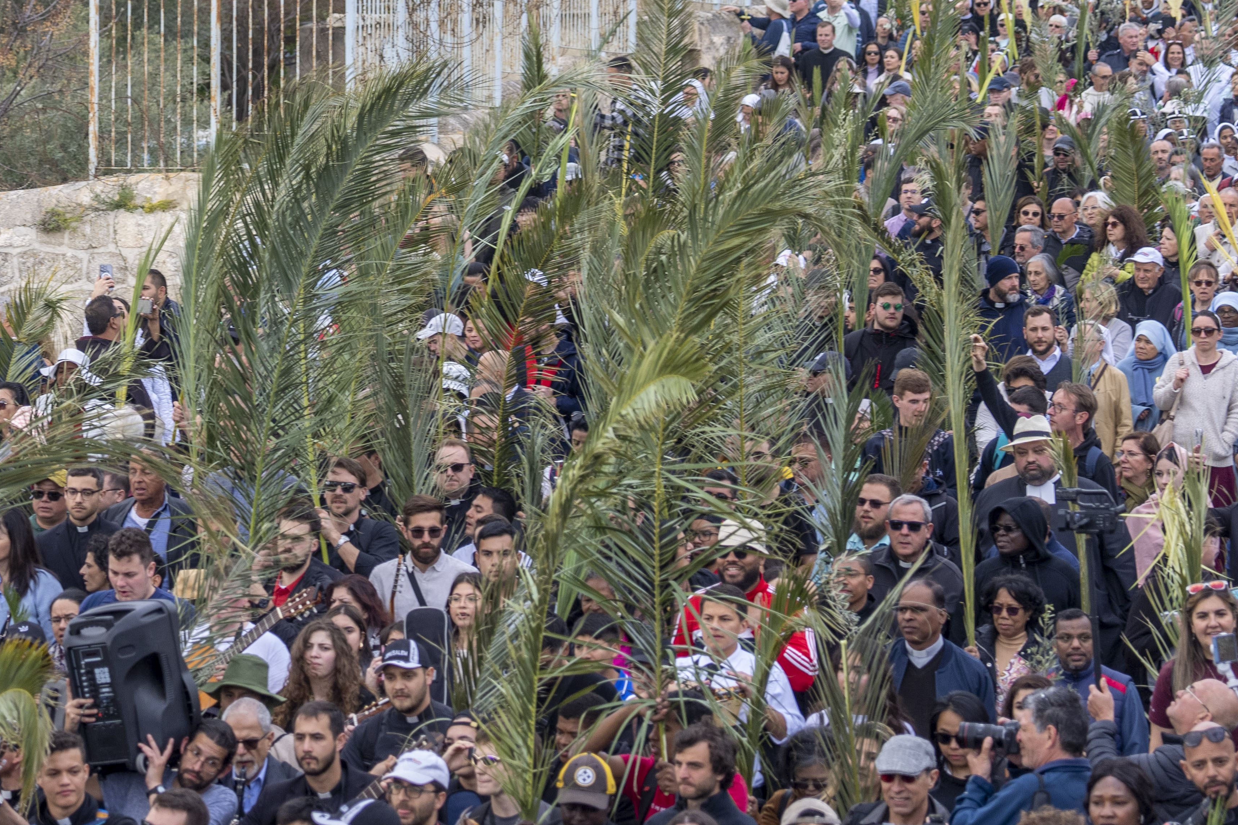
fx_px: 4848
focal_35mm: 141
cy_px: 191
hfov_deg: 14.4
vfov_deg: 9.7
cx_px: 162
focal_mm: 58
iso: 200
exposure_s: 1/640
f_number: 2.8
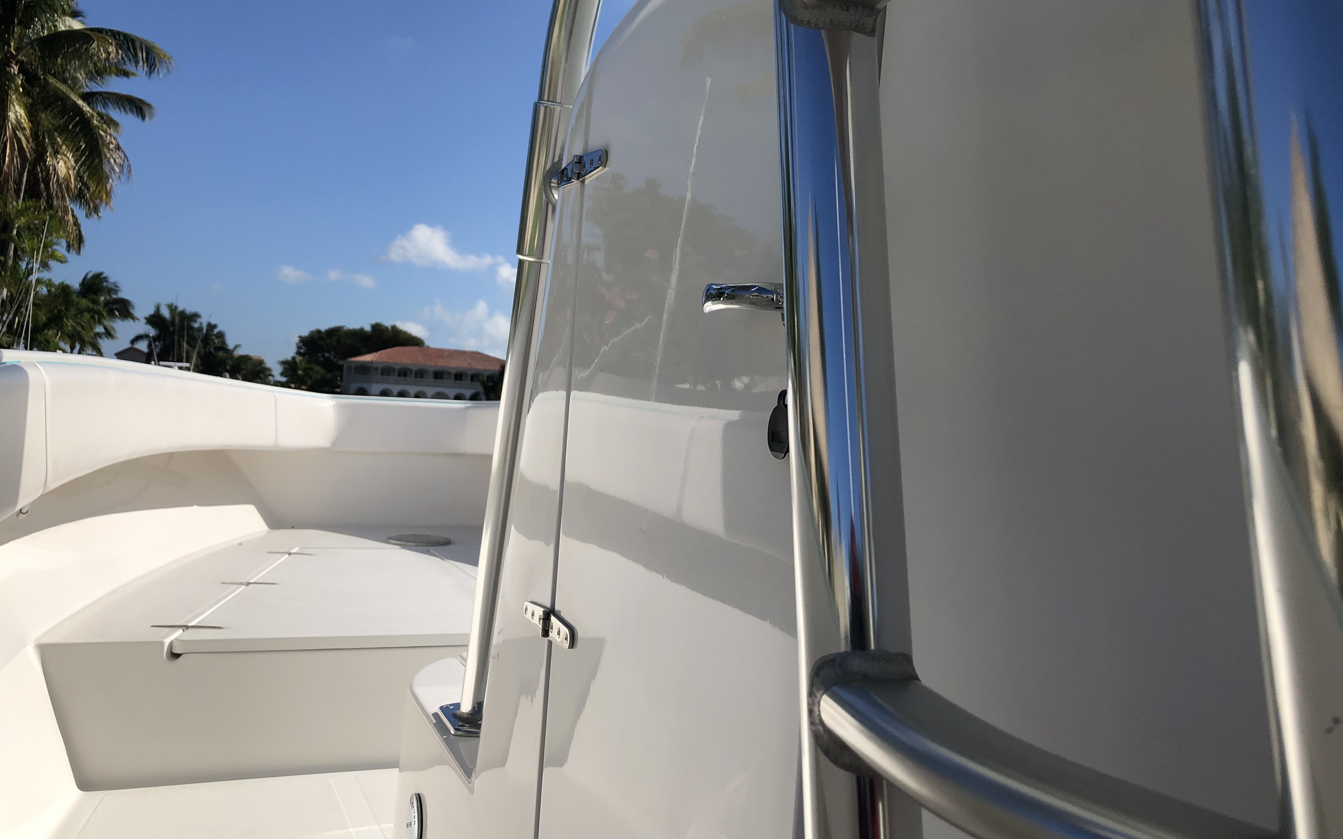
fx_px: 1135
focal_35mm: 31
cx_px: 677
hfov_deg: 61.2
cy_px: 375
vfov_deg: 40.6
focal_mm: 3.99
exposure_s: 1/4425
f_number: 1.8
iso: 25
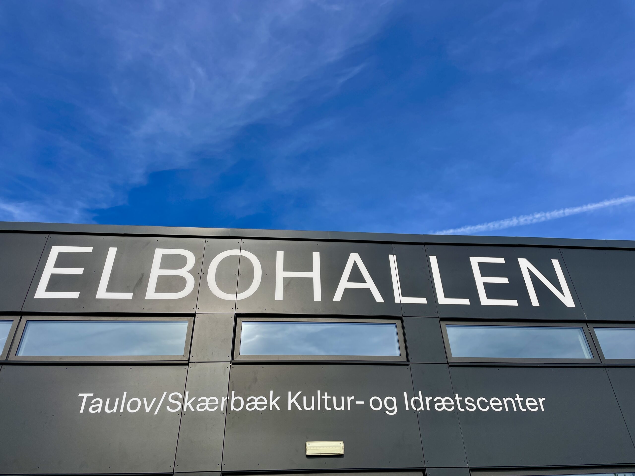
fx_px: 477
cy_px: 238
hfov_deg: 67.3
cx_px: 318
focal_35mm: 26
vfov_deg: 53.1
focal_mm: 4.2
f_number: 1.6
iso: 32
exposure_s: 1/3861
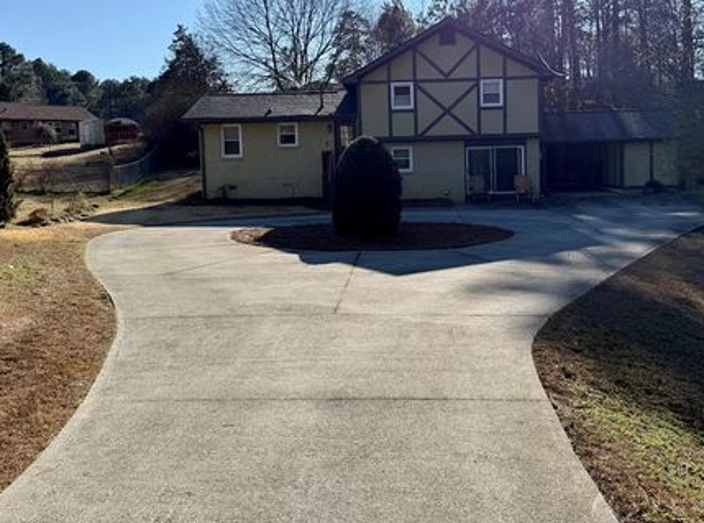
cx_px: 359
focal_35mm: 28
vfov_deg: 49.5
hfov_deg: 63.6
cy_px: 239
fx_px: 568
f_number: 1.78
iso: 80
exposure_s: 1/5319
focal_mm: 6.76
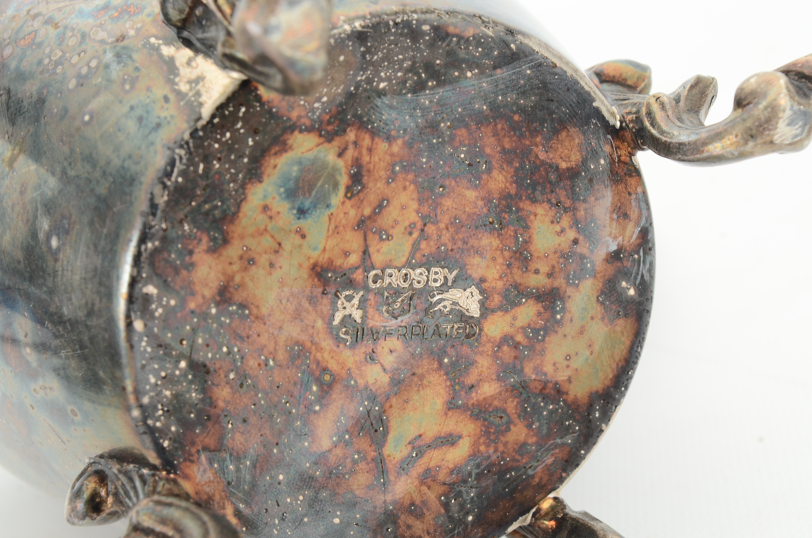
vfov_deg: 16.5
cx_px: 406
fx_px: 1857
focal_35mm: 82
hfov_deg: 24.7
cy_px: 269
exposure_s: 1/80
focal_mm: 55
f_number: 13
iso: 320
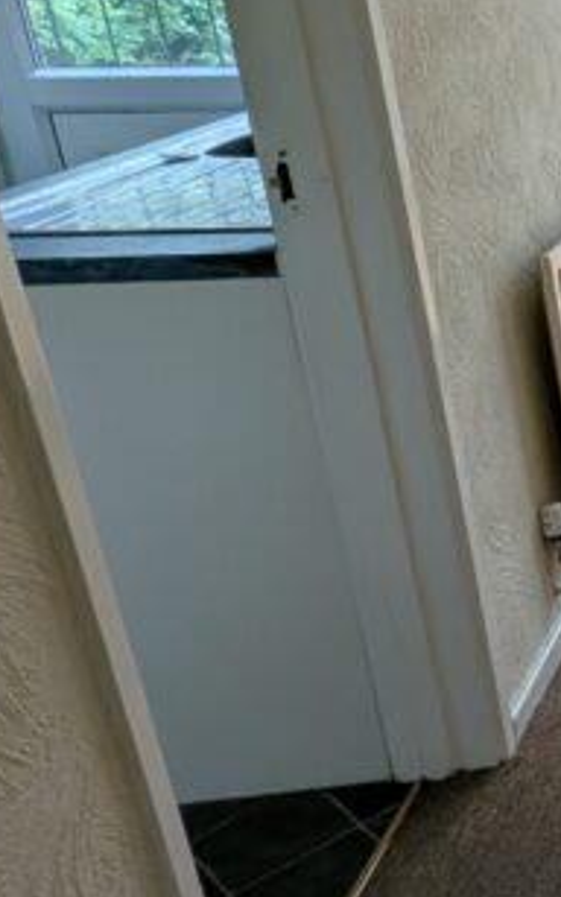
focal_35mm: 46
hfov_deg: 16.9
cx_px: 1221
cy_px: 297
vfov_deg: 42.9
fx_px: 1125
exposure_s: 1/110
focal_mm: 1.95
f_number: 2.2
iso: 50
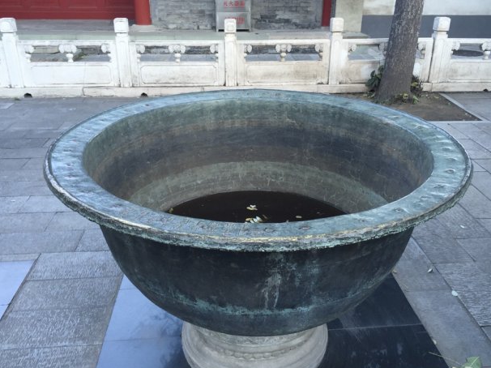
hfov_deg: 55.4
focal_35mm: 33
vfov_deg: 42.9
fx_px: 468
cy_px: 184
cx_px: 252
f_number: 2.2
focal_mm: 4.15
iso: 40
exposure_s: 1/50
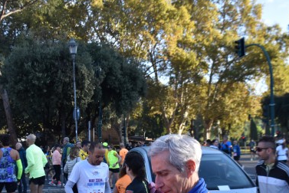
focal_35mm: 62
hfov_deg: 32.3
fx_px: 498
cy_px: 145
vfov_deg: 21.8
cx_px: 119
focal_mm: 26
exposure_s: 1/800
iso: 400
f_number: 3.8
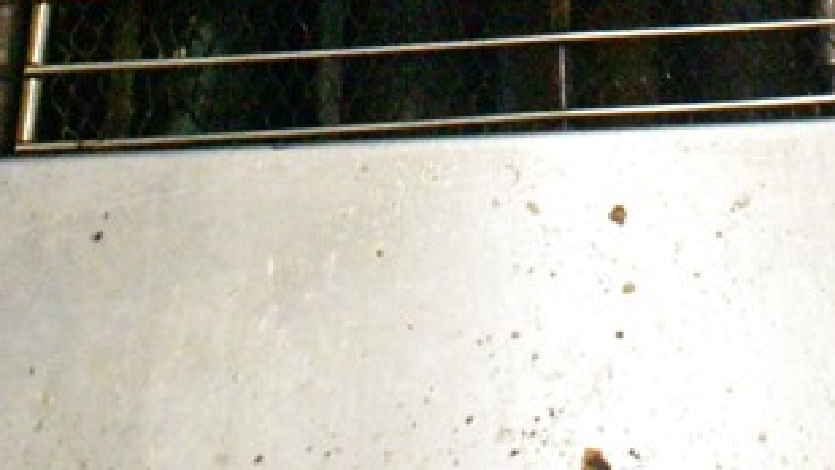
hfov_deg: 22.6
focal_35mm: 93
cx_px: 659
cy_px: -444
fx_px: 2060
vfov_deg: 11.8
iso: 25600
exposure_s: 1/250
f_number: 8
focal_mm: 20
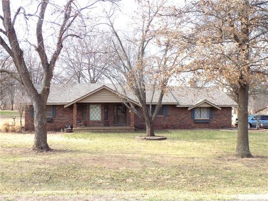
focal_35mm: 37
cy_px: 100
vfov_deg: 38.7
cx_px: 134
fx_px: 286
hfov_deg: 50.1
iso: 80
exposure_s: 1/250
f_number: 3.5
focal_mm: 6.6
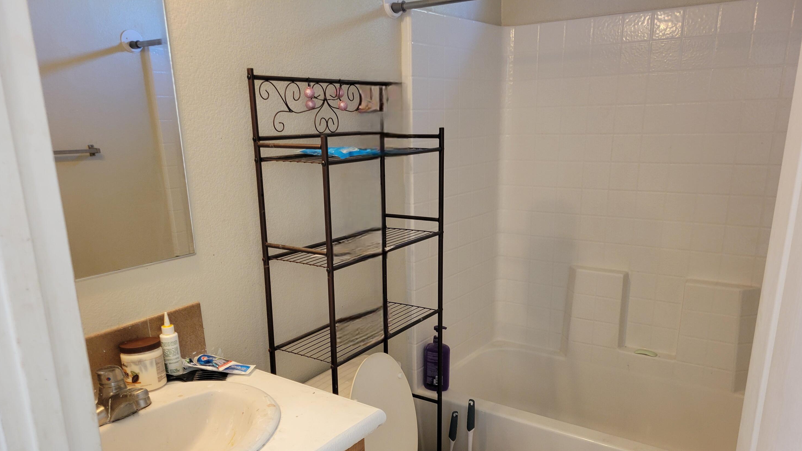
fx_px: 617
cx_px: 404
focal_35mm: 29
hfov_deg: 66.1
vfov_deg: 39.6
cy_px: 306
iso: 200
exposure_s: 1/60.2
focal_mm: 5.4
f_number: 1.8
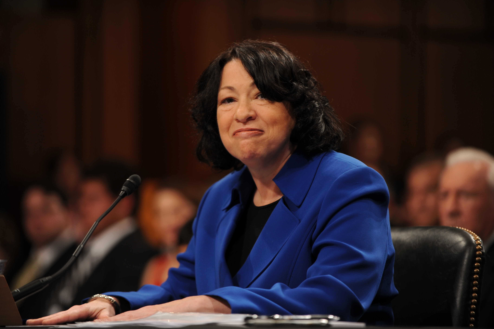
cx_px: 247
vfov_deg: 8.1
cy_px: 164
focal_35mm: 170
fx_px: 2331
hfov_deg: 12.1
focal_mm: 170
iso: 500
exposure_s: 1/160
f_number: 2.8
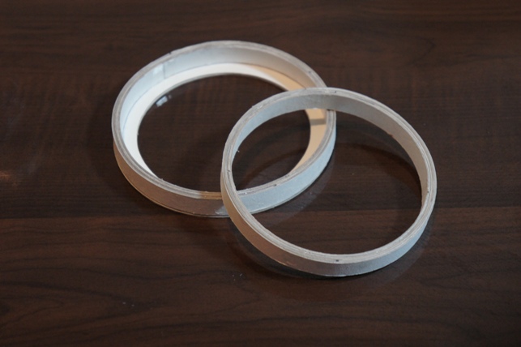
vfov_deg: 16.5
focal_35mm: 82
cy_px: 174
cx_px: 260
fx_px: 1193
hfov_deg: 24.6
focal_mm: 55
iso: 1600
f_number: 5.6
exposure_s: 1/15
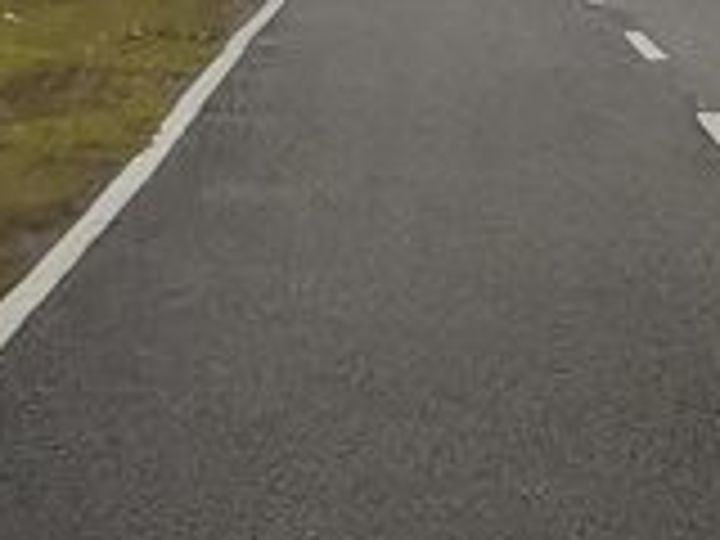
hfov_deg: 8.5
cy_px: -1732
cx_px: 950
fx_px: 4784
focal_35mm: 230
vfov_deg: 5.5
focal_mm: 5.35
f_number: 1.7
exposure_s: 1/7053
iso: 80
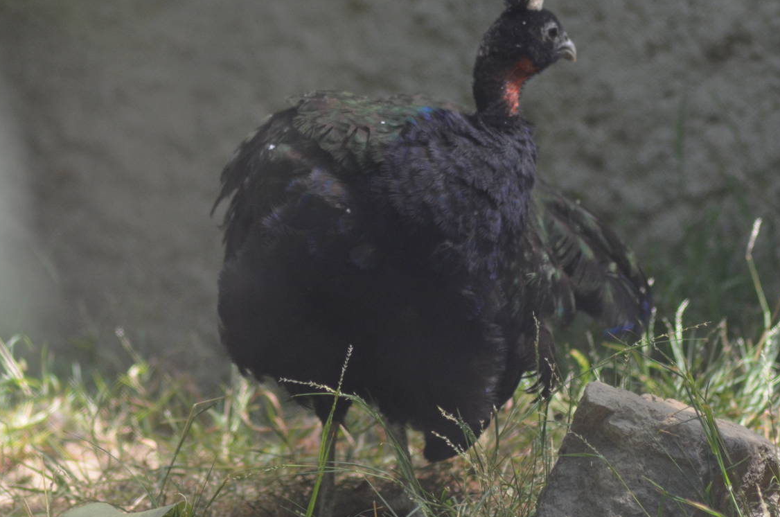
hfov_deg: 5.0
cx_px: 322
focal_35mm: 416
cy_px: 271
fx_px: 8989
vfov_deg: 3.3
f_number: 4.8
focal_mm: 195
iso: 800
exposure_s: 1/800
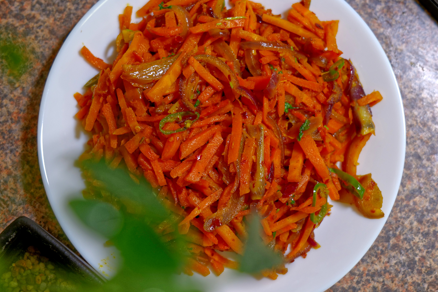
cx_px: 219
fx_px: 730
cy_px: 146
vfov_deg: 22.6
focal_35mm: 60
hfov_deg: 33.4
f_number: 5.6
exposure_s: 1/80
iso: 1250
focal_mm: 60
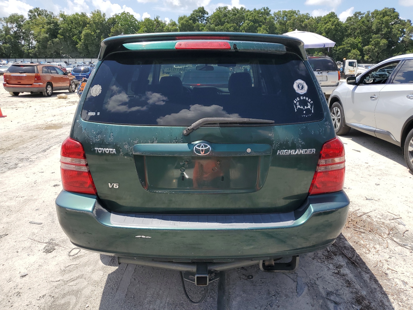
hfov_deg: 67.3
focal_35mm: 26
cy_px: 155
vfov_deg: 53.1
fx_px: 310
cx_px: 206
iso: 50
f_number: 1.5
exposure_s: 1/2500
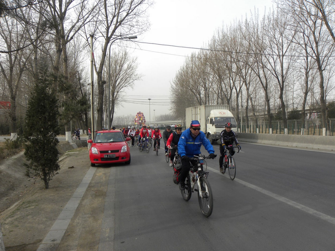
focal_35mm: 27
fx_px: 261
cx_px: 172
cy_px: 126
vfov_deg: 51.4
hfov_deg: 65.3
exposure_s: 1/226
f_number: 4.5
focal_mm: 4.6
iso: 64
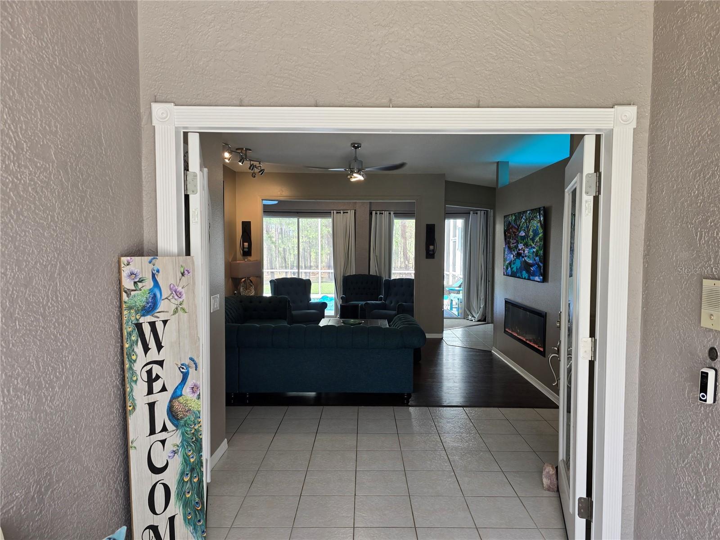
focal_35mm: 23
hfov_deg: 73.9
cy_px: 270
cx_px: 360
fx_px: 478
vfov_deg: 58.9
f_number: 1.7
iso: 50
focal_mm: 6.3
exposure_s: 1/120
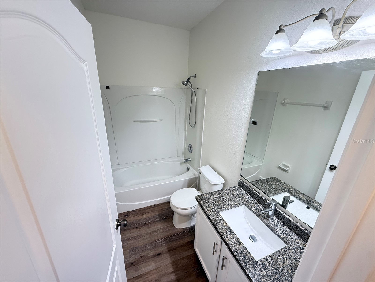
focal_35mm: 14
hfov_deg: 102.1
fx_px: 152
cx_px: 188
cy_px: 141
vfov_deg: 85.7
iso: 200
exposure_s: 1/60
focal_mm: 2.22
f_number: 2.2
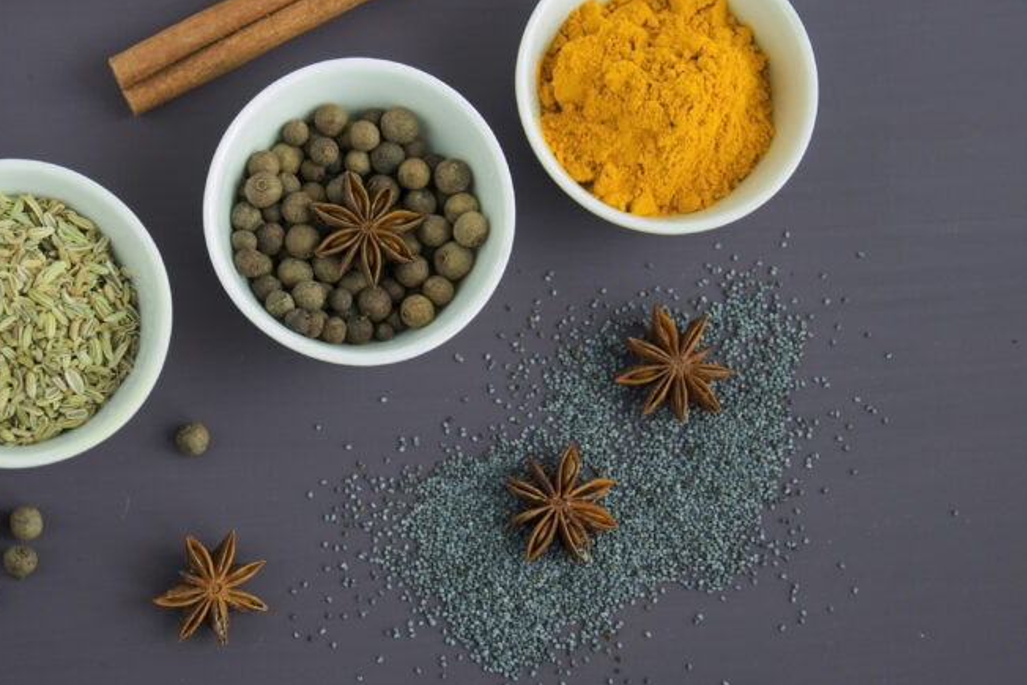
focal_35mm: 99
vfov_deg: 13.8
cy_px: 272
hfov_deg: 20.6
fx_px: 2825
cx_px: 392
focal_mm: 42
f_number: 4.8
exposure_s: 1/60
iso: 900
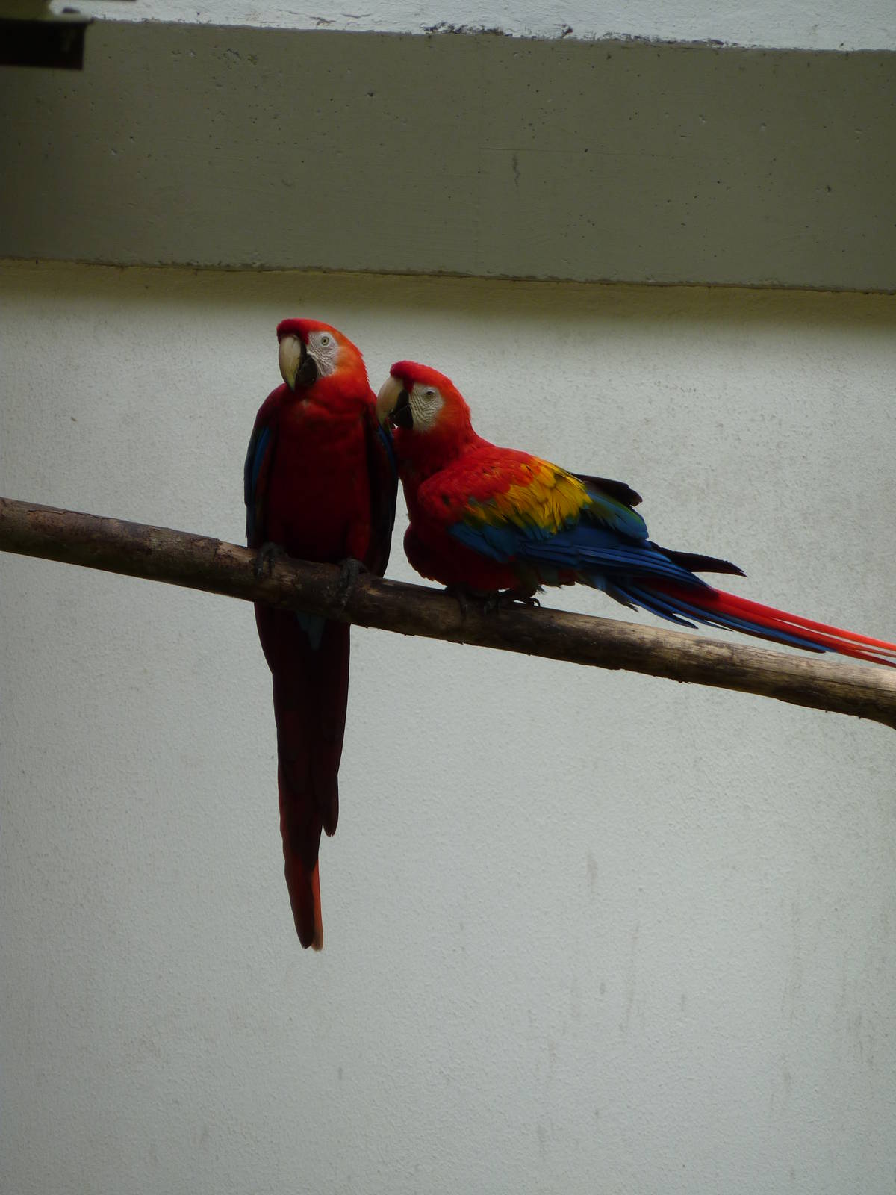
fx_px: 10354
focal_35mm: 300
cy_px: 598
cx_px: 448
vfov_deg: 6.6
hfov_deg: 5.0
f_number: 4.9
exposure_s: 1/250
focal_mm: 49.2
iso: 80
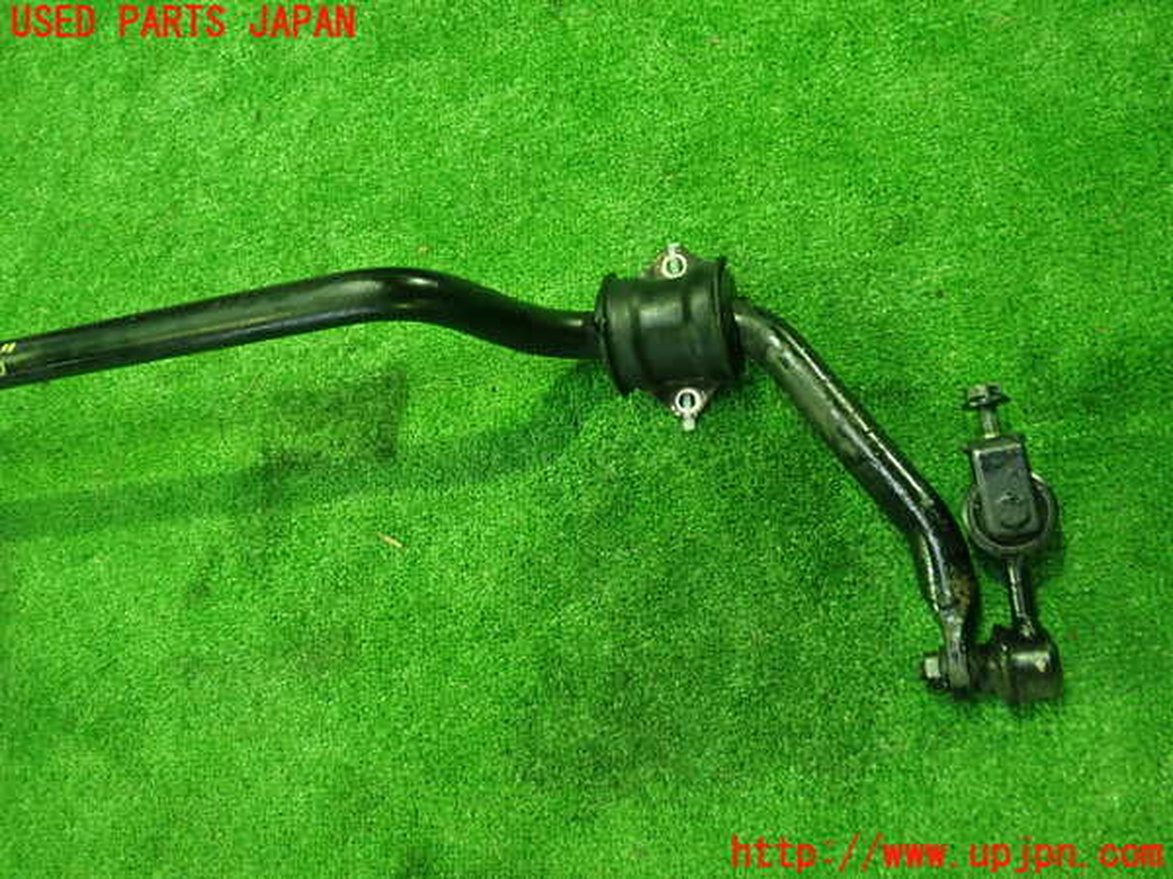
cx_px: 586
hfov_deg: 60.0
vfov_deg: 46.8
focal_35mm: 30
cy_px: 440
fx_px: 1017
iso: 1000
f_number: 2.3
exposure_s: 1/30
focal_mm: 5.5
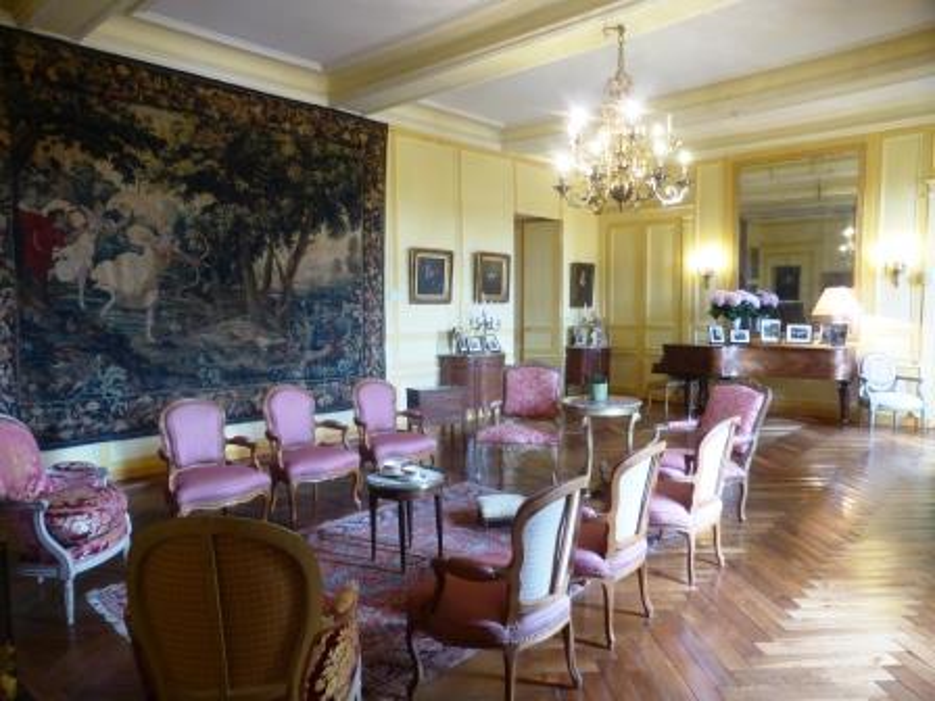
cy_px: 350
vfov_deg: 56.8
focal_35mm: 24
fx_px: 648
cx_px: 468
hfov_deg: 71.6
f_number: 3.3
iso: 400
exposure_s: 1/15
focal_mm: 4.3
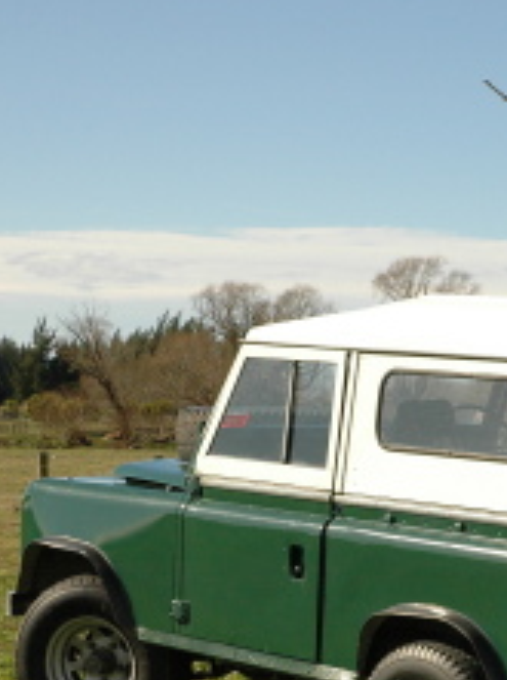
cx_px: 572
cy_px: 475
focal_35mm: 138
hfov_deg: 10.6
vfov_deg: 14.3
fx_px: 2703
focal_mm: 44
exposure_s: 1/800
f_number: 8
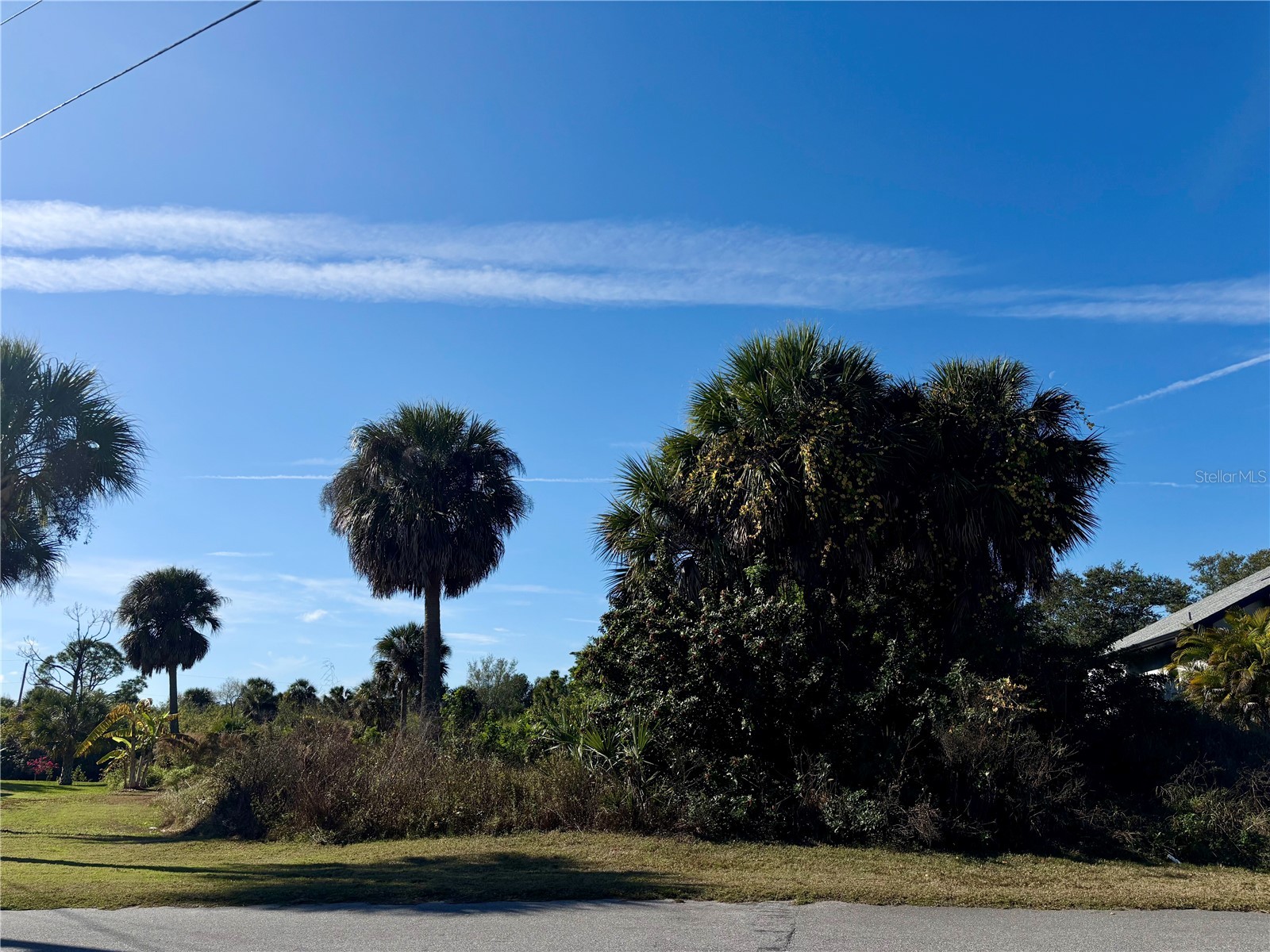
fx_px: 954
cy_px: 476
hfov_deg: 67.3
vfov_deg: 53.1
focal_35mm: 26
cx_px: 635
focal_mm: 5.96
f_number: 1.6
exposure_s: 1/9901
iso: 50
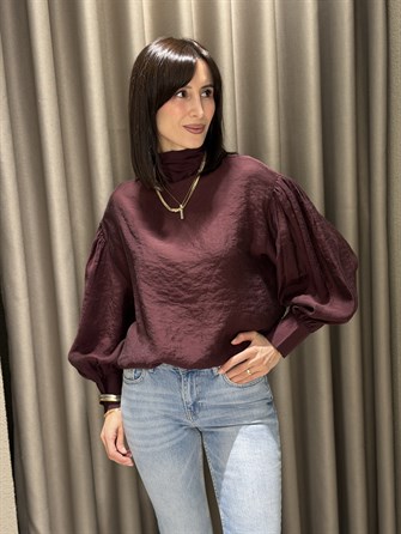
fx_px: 741
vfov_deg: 39.6
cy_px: 267
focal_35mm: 48
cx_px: 200
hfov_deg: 30.3
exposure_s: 1/60
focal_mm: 6.76
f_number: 1.78
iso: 125
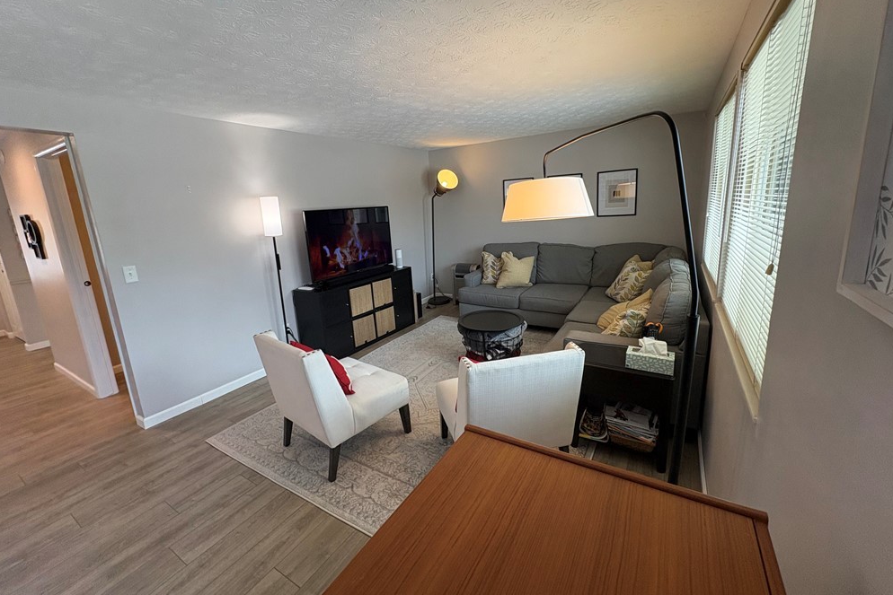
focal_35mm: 15
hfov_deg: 100.4
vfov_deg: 77.3
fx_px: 372
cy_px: 279
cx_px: 443
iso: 200
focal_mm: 2.22
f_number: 2.2
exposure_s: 1/120
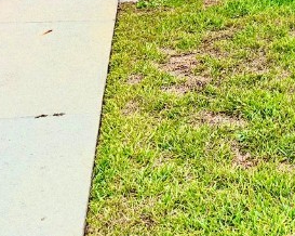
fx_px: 768
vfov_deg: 16.1
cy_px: -112
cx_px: 406
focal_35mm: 88
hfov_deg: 19.6
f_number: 1.78
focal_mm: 6.76
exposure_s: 1/3953
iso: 100
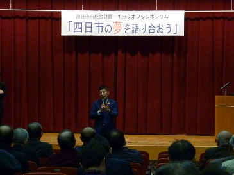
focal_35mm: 114
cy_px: 88
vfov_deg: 13.0
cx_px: 117
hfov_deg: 17.3
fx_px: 770
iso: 320
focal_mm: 10.6
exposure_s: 1/50
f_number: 3.8
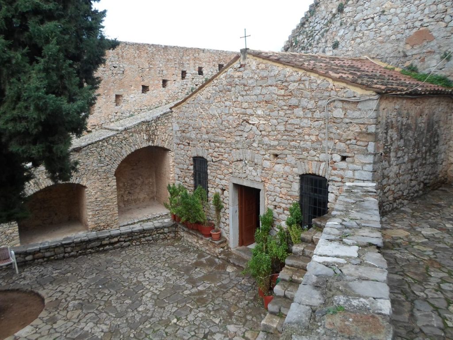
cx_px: 226
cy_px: 170
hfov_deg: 69.4
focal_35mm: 25
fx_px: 327
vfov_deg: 54.9
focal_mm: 4.5
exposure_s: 1/250
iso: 80
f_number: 2.5
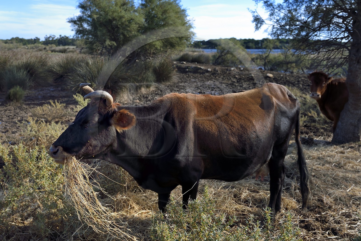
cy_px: 120
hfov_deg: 60.3
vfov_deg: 42.3
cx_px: 180
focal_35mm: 31
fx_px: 311
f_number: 5
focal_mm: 31
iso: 200
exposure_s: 1/400
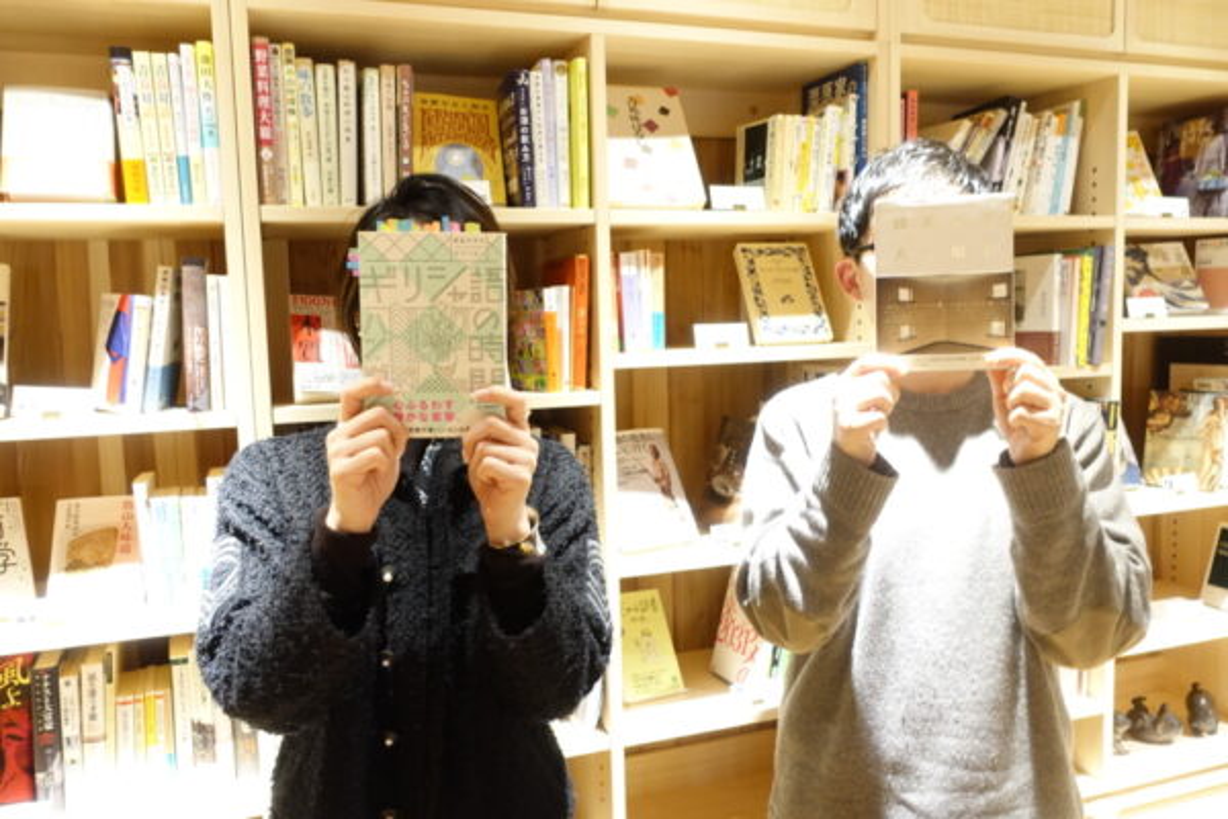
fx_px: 921
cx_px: 614
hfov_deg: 67.4
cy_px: 410
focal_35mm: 27
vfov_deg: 47.9
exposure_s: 1/30
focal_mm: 10.07
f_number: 2.2
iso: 640
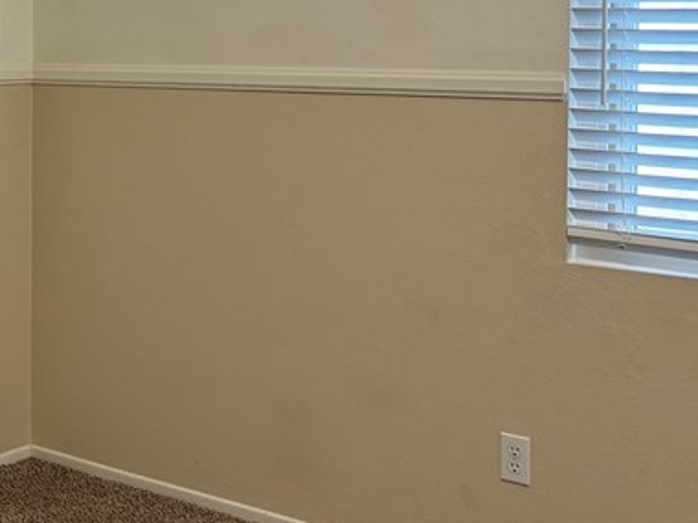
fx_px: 1411
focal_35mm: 70
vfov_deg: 20.6
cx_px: -147
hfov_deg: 25.0
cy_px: 59
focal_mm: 5.96
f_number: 1.6
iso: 125
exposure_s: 1/120
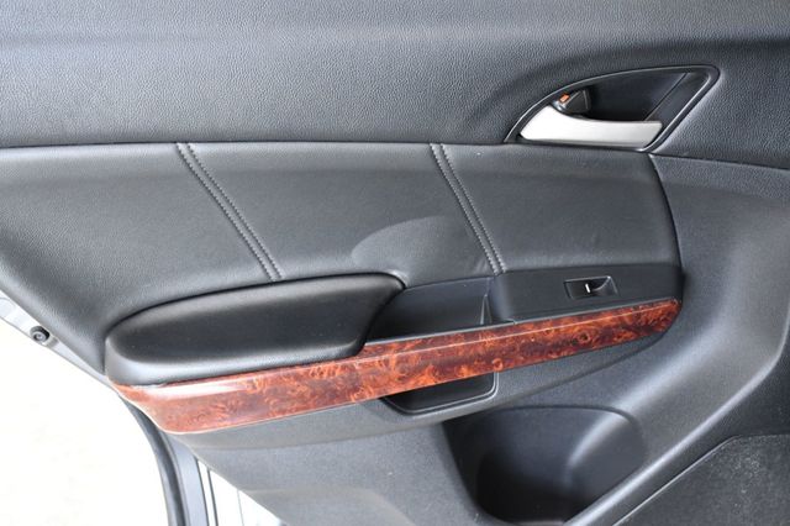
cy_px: 263
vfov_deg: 23.8
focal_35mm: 57
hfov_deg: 35.1
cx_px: 395
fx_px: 1250
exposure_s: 1/125
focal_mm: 38
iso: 2500
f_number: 5.6
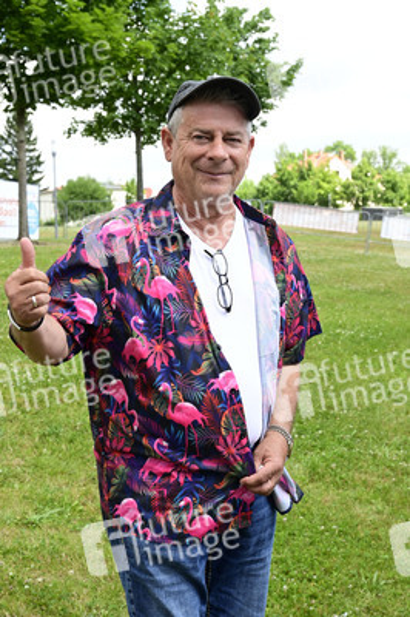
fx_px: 804
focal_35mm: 47
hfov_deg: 28.6
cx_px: 205
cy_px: 308
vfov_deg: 41.9
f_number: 9
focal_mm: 47
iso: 320
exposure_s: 1/200
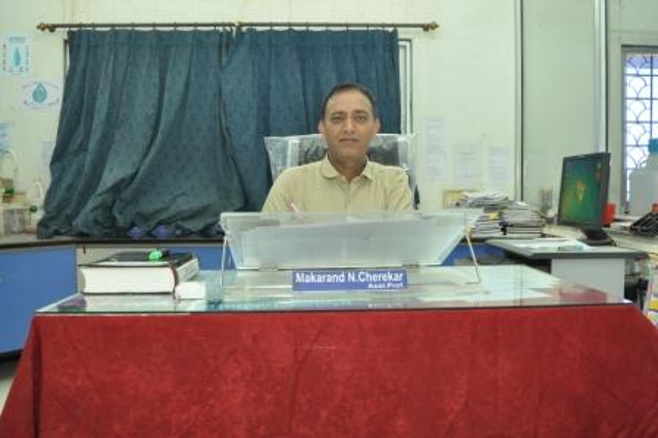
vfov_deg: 41.7
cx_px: 329
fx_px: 575
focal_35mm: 32
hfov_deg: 59.5
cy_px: 219
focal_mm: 21
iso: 1400
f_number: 5.6
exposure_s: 1/80
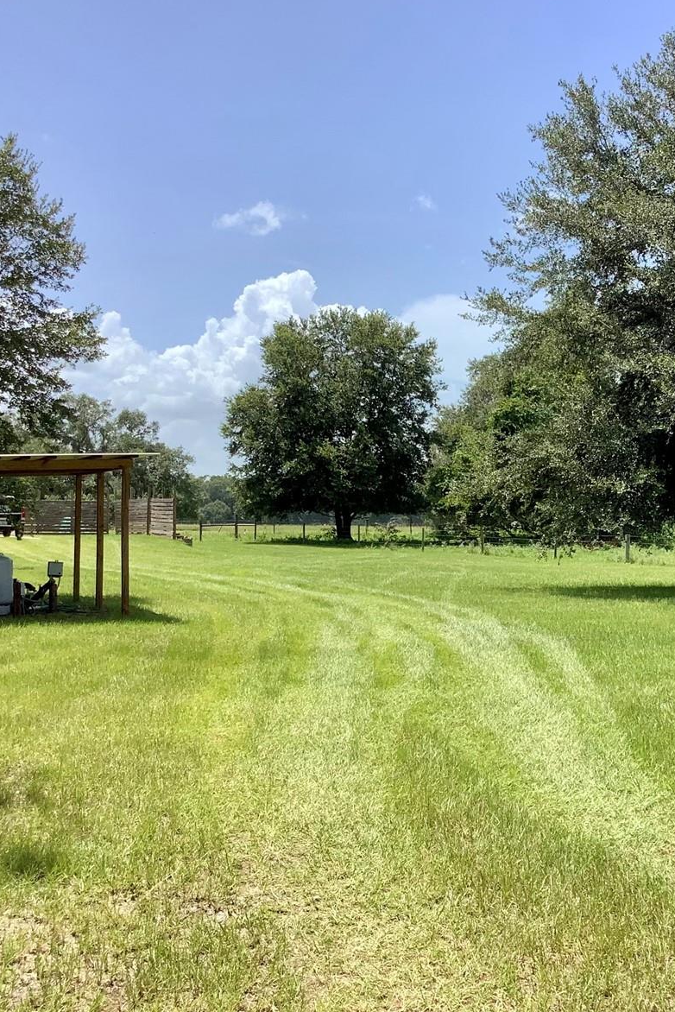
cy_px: 495
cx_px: 549
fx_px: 1237
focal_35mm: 44
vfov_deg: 44.5
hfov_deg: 29.8
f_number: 2.4
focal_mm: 3.3
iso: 25
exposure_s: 1/1058
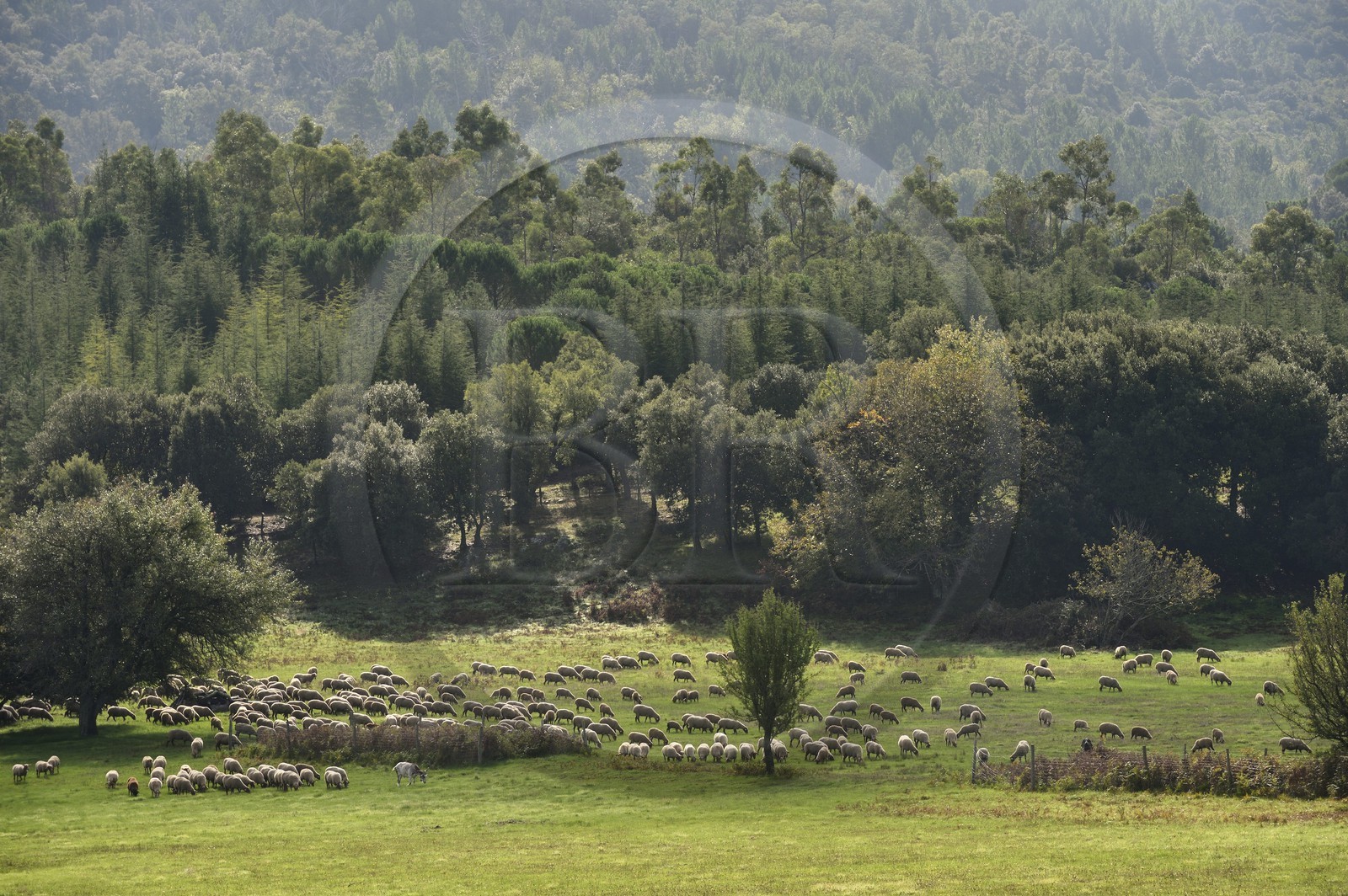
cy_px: 448
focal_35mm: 185
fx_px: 6921
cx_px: 674
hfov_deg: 11.1
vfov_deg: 7.4
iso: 200
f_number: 10
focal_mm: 185
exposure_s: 1/250
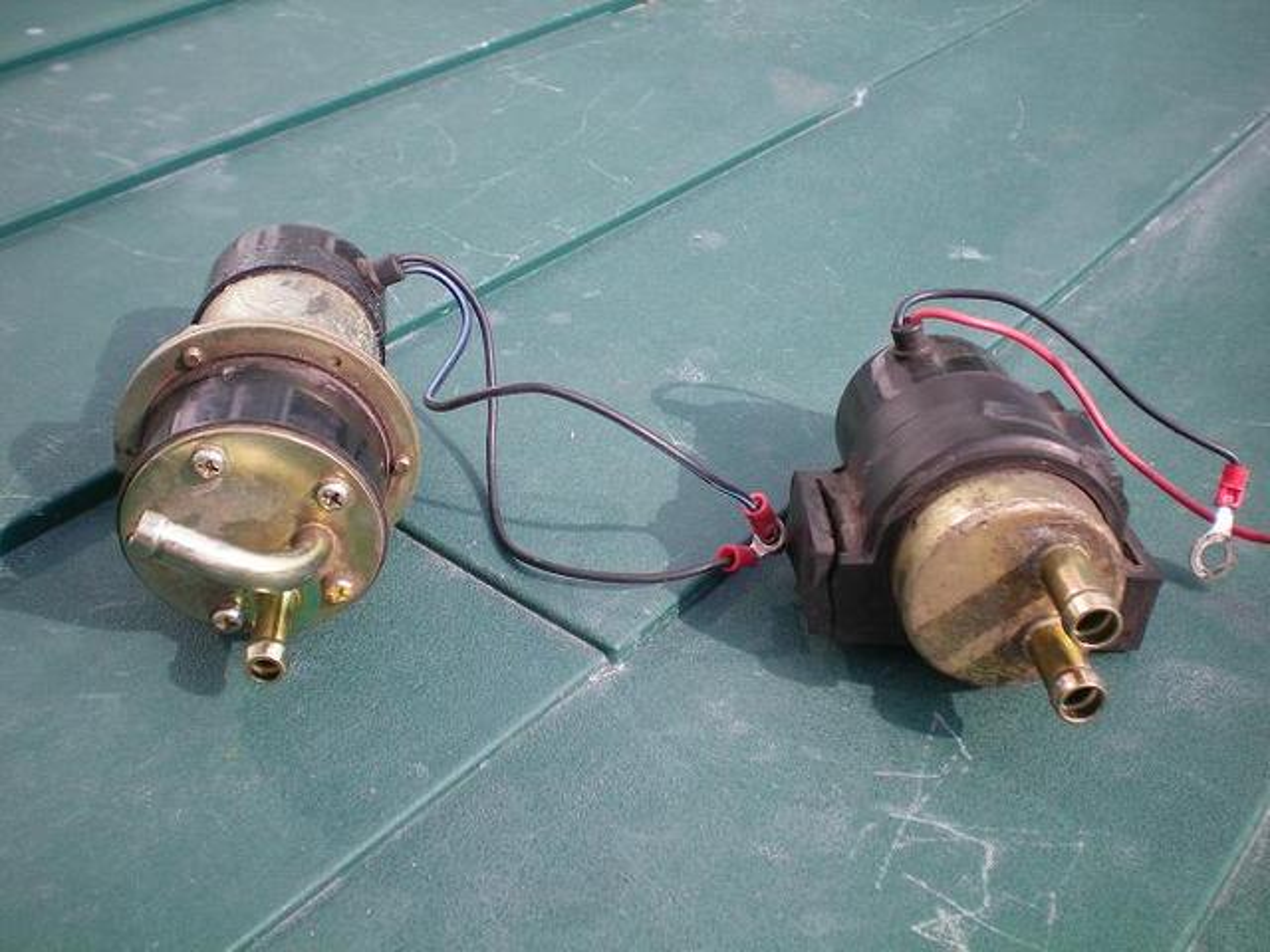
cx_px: 635
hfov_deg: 49.0
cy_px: 476
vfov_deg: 37.7
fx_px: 1394
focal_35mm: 38
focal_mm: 6.3
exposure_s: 1/320
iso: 64
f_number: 3.1
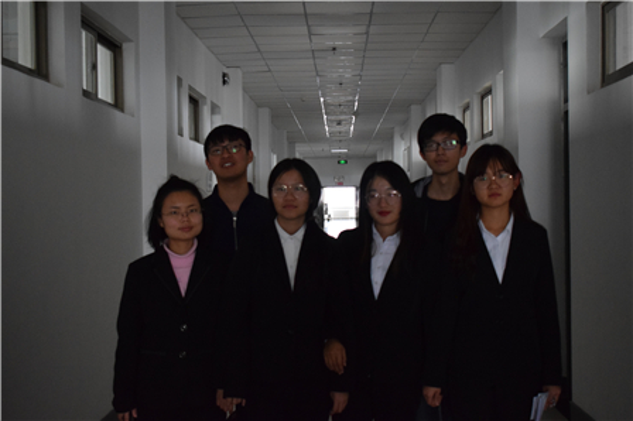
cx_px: 316
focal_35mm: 57
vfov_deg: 23.7
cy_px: 210
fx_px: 1001
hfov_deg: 35.1
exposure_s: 1/320
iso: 3200
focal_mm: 38
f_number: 4.8
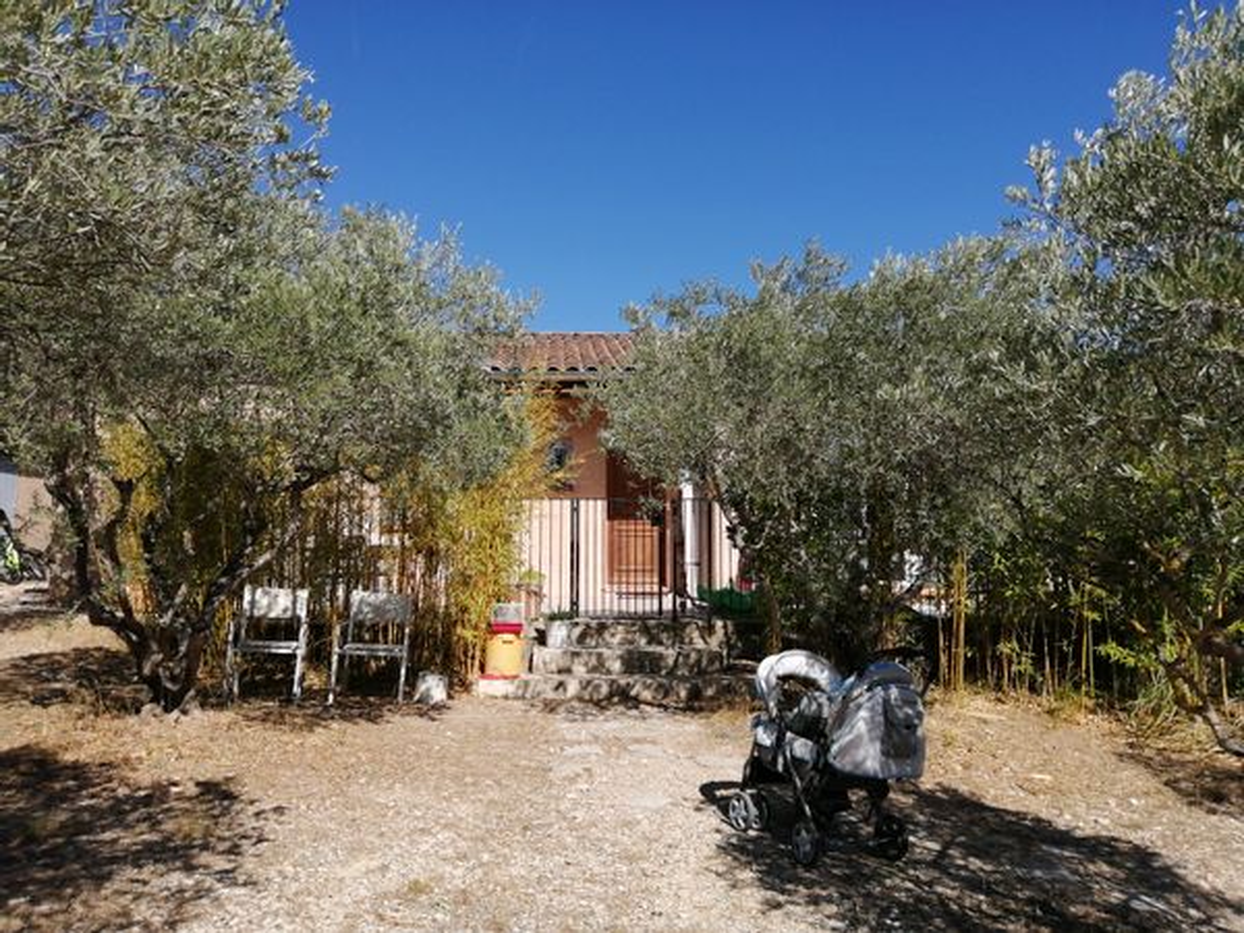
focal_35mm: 26
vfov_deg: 53.1
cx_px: 622
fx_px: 934
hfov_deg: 67.3
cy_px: 466
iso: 50
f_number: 1.8
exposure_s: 1/2667
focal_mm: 3.6
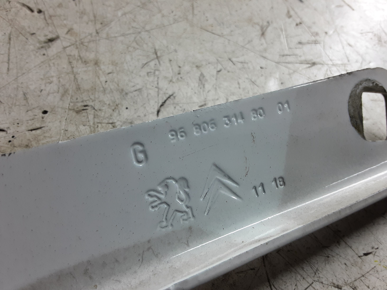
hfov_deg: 65.3
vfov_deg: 51.4
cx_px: 194
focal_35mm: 27
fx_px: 302
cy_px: 145
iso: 64
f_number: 1.9
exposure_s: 1/50
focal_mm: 2.91
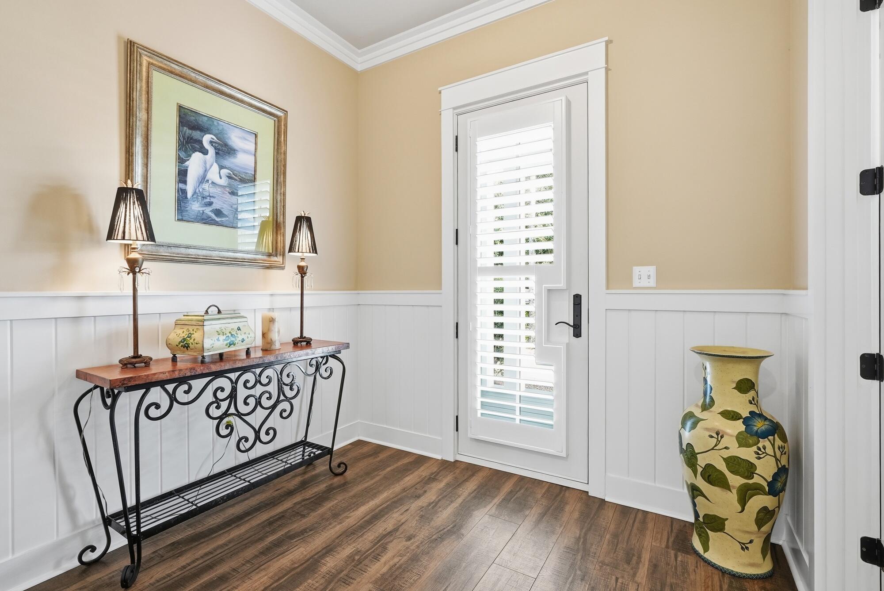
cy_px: 296
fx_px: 393
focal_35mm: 16
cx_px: 442
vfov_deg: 73.8
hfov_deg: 96.7
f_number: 8
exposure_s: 1/50
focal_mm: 16
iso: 800
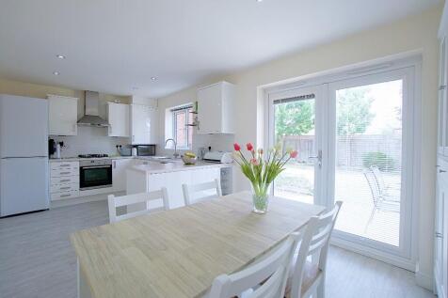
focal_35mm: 15
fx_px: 187
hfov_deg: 100.4
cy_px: 149
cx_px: 224
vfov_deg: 77.3
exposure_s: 1/160
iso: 160
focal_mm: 10
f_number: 4
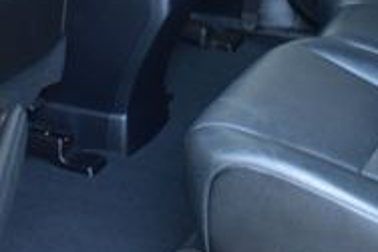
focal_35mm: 92
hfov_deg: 21.8
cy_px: -2
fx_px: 965
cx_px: 322
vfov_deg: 14.6
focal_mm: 18
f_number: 3.5
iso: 1600
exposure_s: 1/8
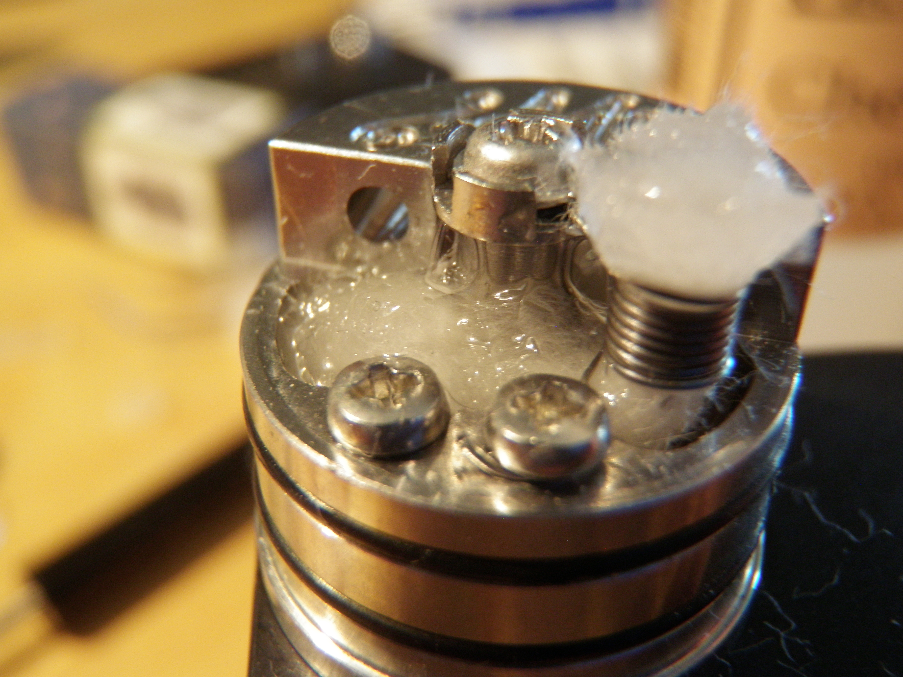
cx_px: 452
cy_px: 338
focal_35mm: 36
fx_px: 939
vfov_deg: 39.7
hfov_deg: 51.4
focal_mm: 6.53
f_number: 4.1
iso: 200
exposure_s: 1/10
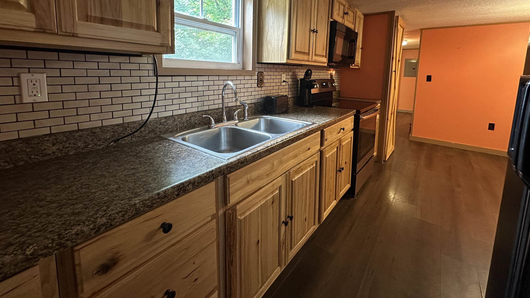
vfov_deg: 65.0
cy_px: 96
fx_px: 225
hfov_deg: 99.3
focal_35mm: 16
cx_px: 272
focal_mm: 2.22
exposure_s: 1/60
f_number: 2.2
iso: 500
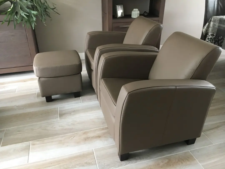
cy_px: 84
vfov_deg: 48.2
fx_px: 188
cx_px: 112
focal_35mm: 29
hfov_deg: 61.7
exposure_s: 1/20
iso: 200
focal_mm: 4.15
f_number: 2.2
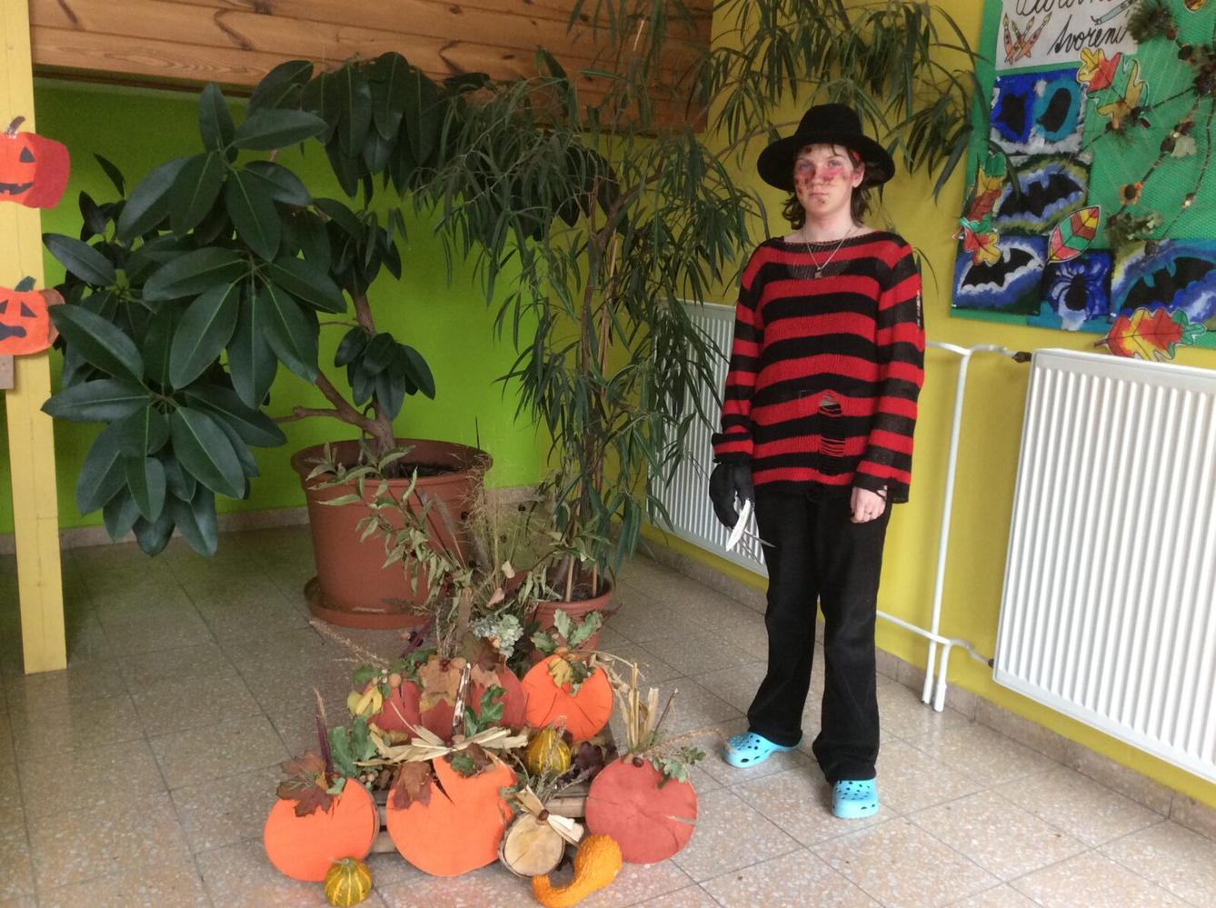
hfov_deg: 56.9
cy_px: 454
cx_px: 608
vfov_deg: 44.0
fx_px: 1122
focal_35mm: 32
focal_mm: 3.3
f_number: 2.4
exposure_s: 1/25
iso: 100
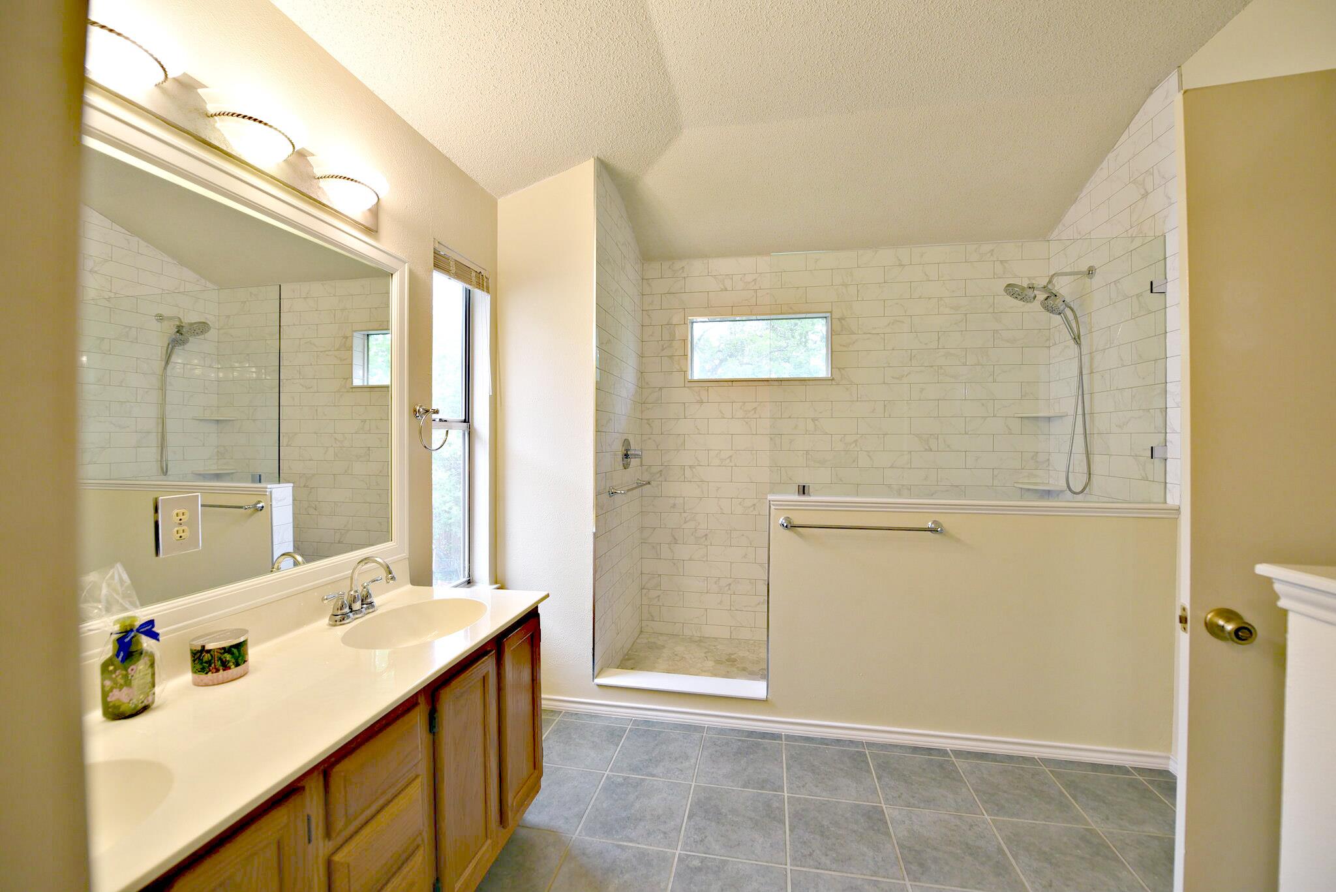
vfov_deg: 81.3
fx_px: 520
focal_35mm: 14
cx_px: 668
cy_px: 446
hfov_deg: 104.2
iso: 400
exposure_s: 1/60
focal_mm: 14
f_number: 4
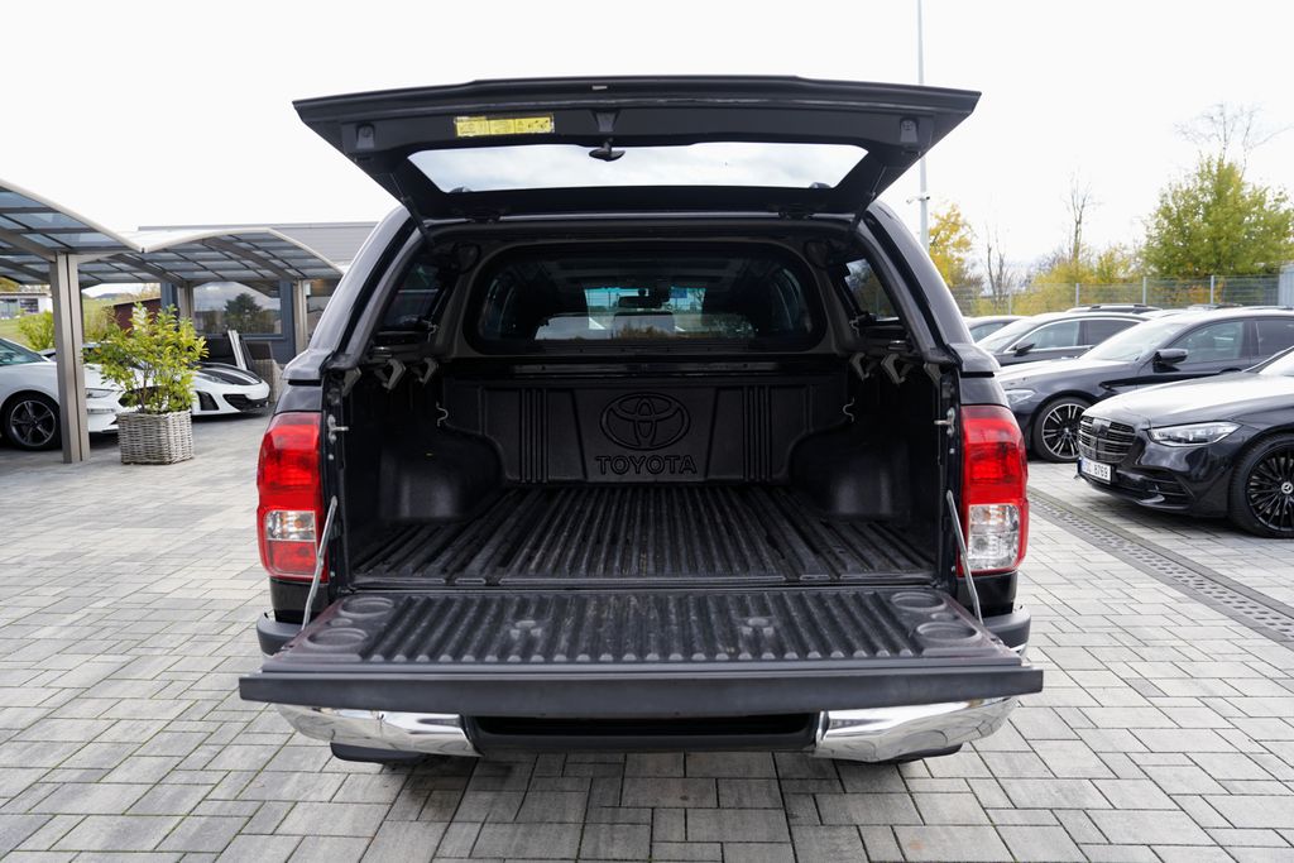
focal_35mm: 27
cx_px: 647
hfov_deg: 67.4
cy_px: 432
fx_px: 971
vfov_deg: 47.9
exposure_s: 1/60
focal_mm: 27
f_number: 4
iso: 100
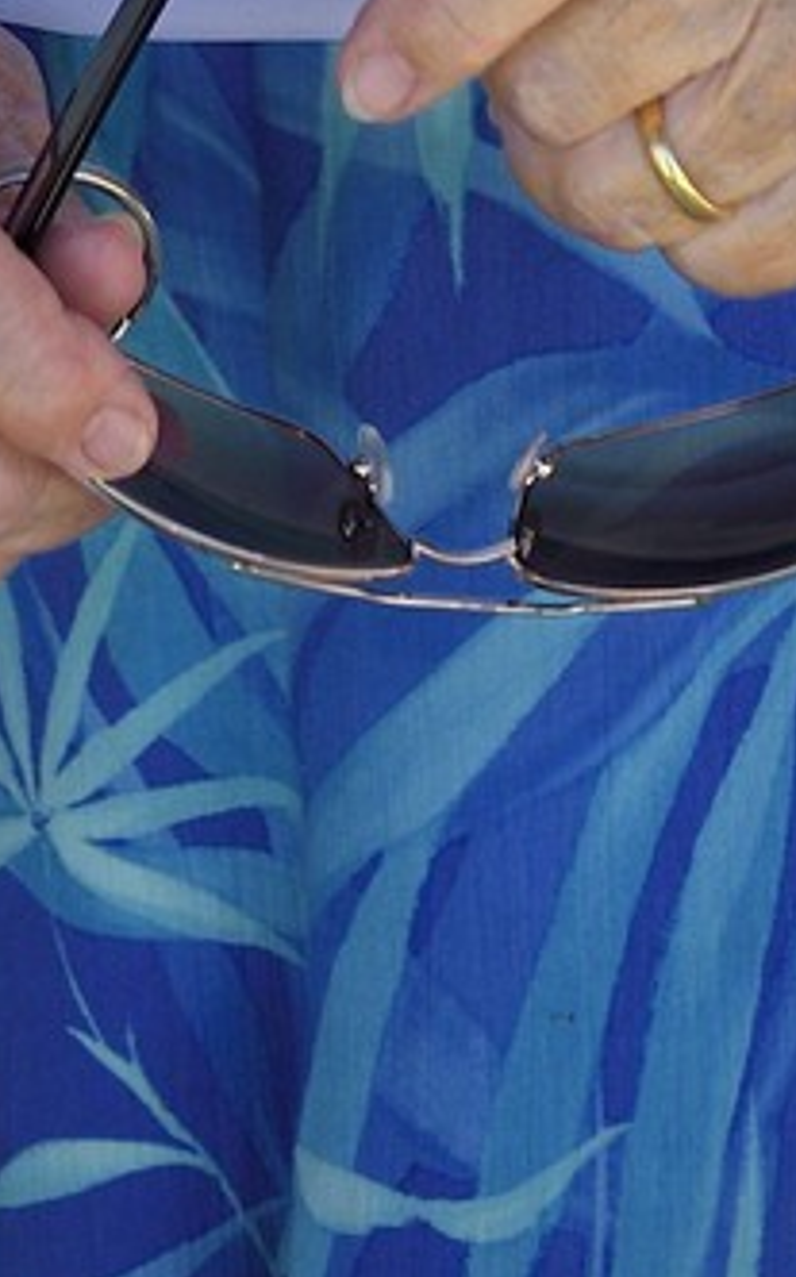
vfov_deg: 10.5
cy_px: -1573
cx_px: 469
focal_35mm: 177
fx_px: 6154
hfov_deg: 7.4
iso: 400
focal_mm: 36
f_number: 8
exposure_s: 1/200
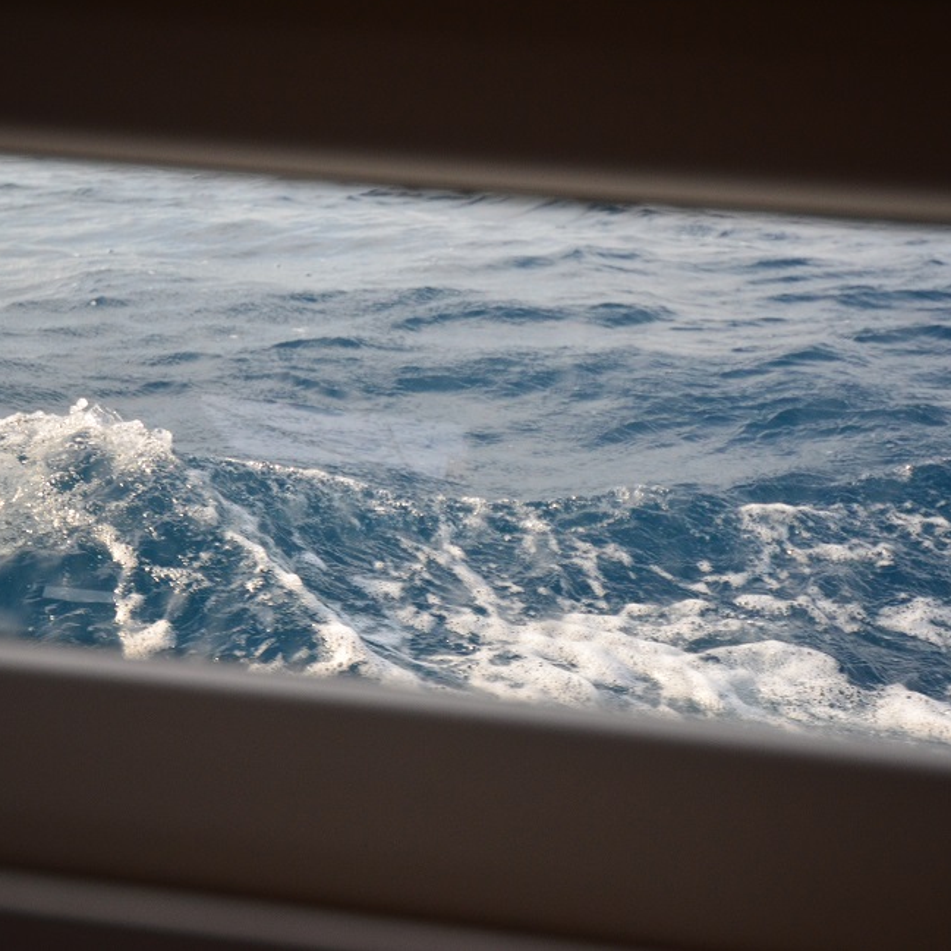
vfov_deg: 36.1
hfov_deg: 36.1
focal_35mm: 47
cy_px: 468
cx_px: 467
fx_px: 1461
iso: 800
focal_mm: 24
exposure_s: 1/1000
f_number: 4
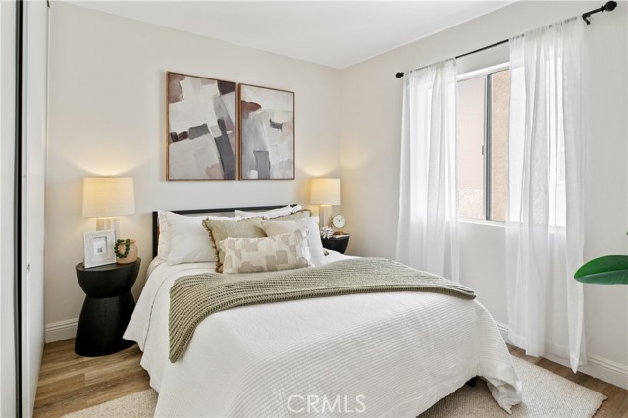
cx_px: 314
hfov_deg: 88.5
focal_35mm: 18
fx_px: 323
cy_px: 209
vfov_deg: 65.9
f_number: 8
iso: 320
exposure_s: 1/25
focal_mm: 18.5
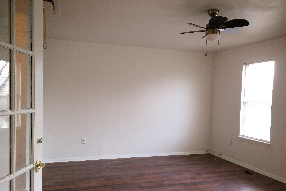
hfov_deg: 60.3
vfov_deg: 42.2
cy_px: 110
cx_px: 141
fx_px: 246
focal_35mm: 31
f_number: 2.2
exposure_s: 1/30
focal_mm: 4.15
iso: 100
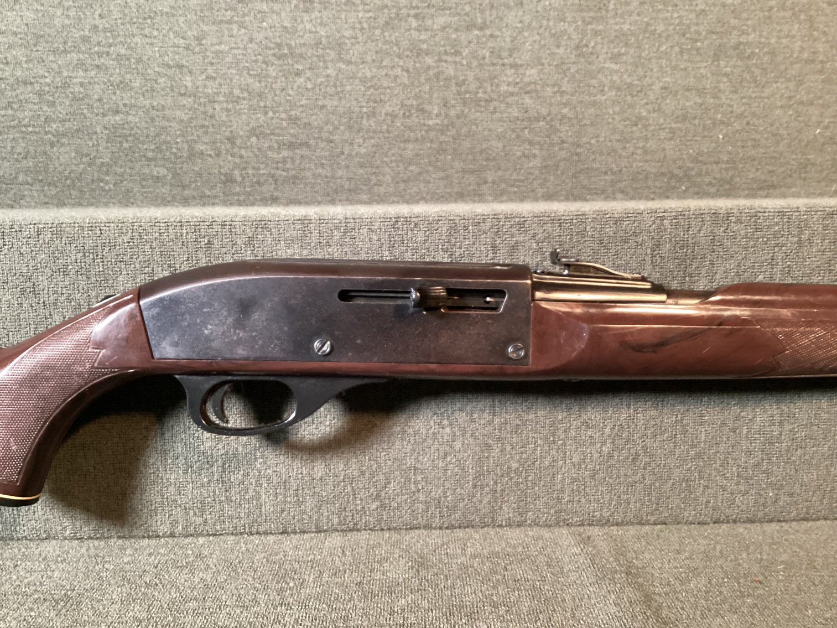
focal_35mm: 31
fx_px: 750
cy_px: 314
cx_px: 418
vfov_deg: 45.4
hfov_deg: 58.3
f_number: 2.4
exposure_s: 1/33
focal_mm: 3.3
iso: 320
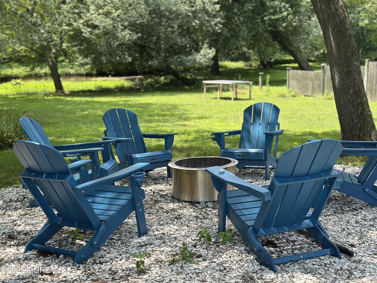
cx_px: 188
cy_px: 142
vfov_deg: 30.3
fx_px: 523
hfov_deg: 39.7
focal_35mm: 48
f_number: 1.78
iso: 80
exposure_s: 1/1185
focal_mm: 6.86
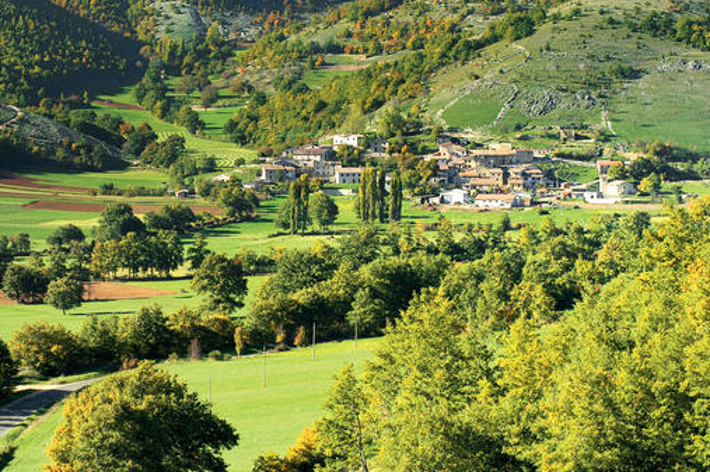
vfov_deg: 9.6
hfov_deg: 14.5
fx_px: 2798
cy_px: 242
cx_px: 295
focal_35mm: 142
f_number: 11
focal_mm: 80
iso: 200
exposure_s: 1/125
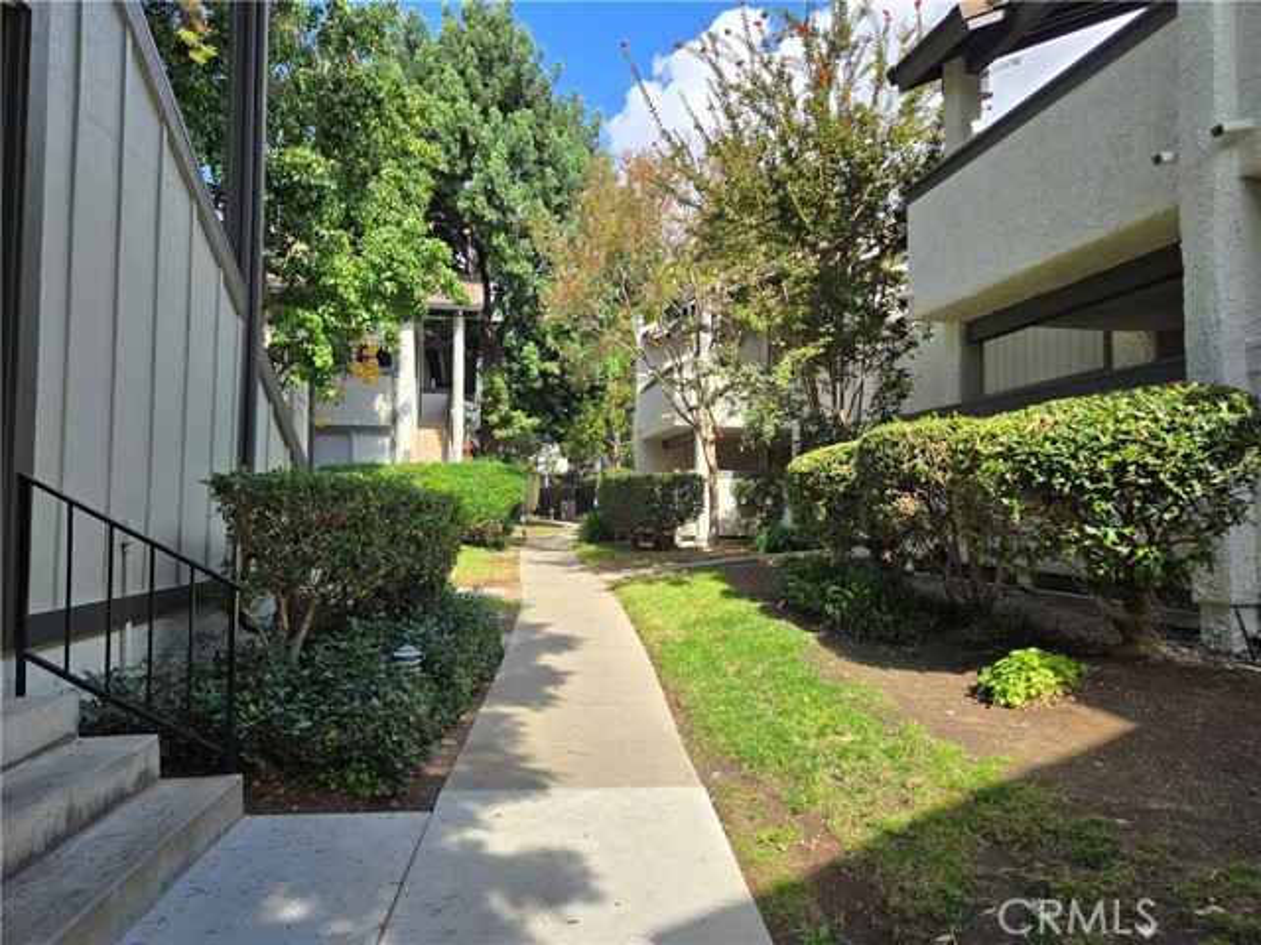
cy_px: 472
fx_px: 838
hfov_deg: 73.9
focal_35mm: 23
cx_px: 630
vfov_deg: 58.9
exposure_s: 1/887
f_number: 1.8
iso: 25
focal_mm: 5.4
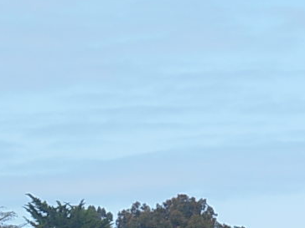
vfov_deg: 3.7
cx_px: -31
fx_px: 3516
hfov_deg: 5.0
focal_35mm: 399
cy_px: 305
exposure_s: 1/483
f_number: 4.5
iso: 50
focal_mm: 23.5
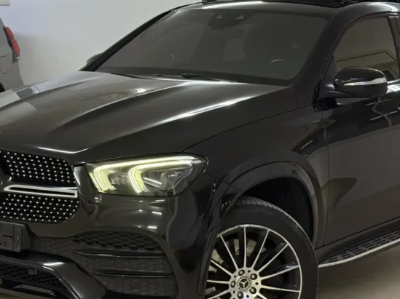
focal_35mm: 84
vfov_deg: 17.5
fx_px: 970
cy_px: 114
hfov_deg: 23.3
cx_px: 207
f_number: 1.78
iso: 125
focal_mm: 6.76
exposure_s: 1/48
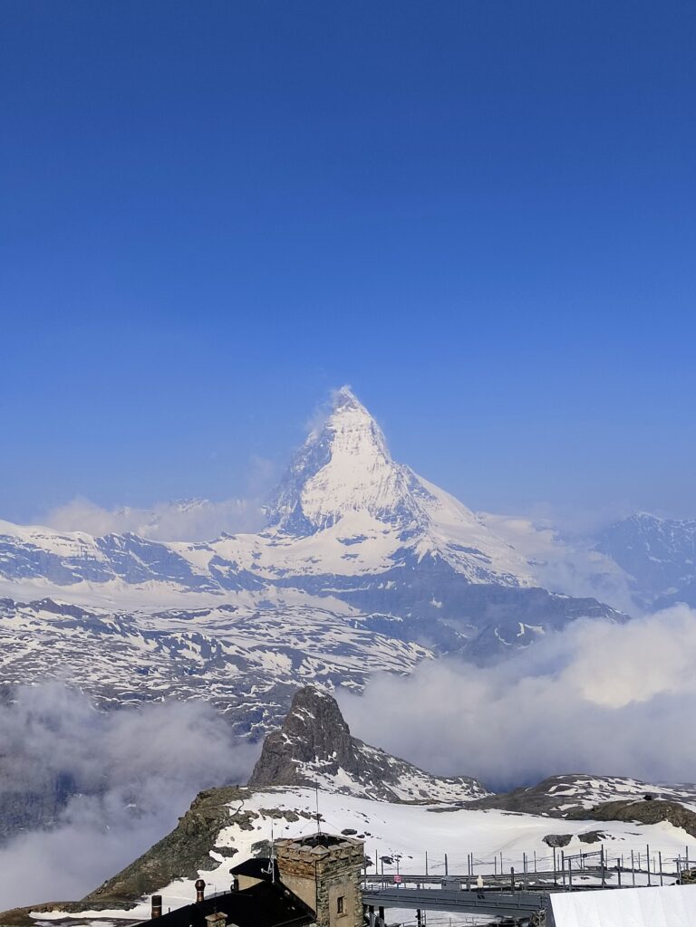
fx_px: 1233
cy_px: 464
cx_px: 348
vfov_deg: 41.2
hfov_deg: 31.5
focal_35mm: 46
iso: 250
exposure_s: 1/4568
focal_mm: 5.52
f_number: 1.9
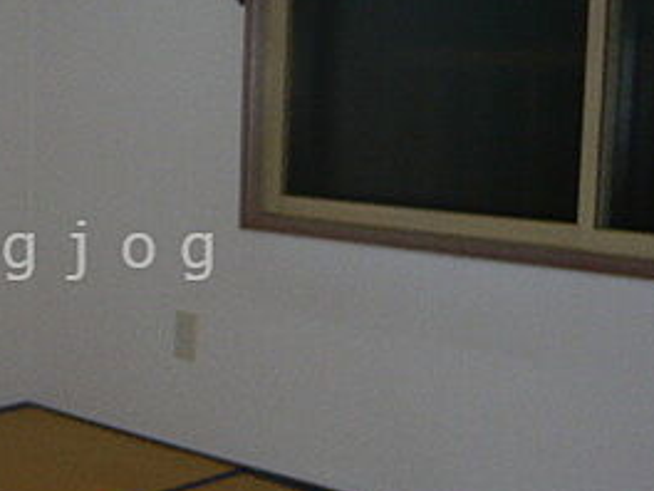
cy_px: 250
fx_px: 1285
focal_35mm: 68
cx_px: 57
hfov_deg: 27.5
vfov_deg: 21.6
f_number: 2.8
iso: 100
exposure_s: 1/30
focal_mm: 4.6
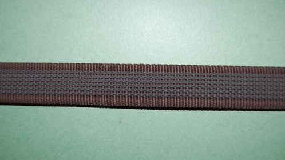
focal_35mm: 41
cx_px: 142
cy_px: 85
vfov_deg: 29.0
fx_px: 310
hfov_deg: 49.4
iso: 220
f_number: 4.2
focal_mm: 26
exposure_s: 1/60
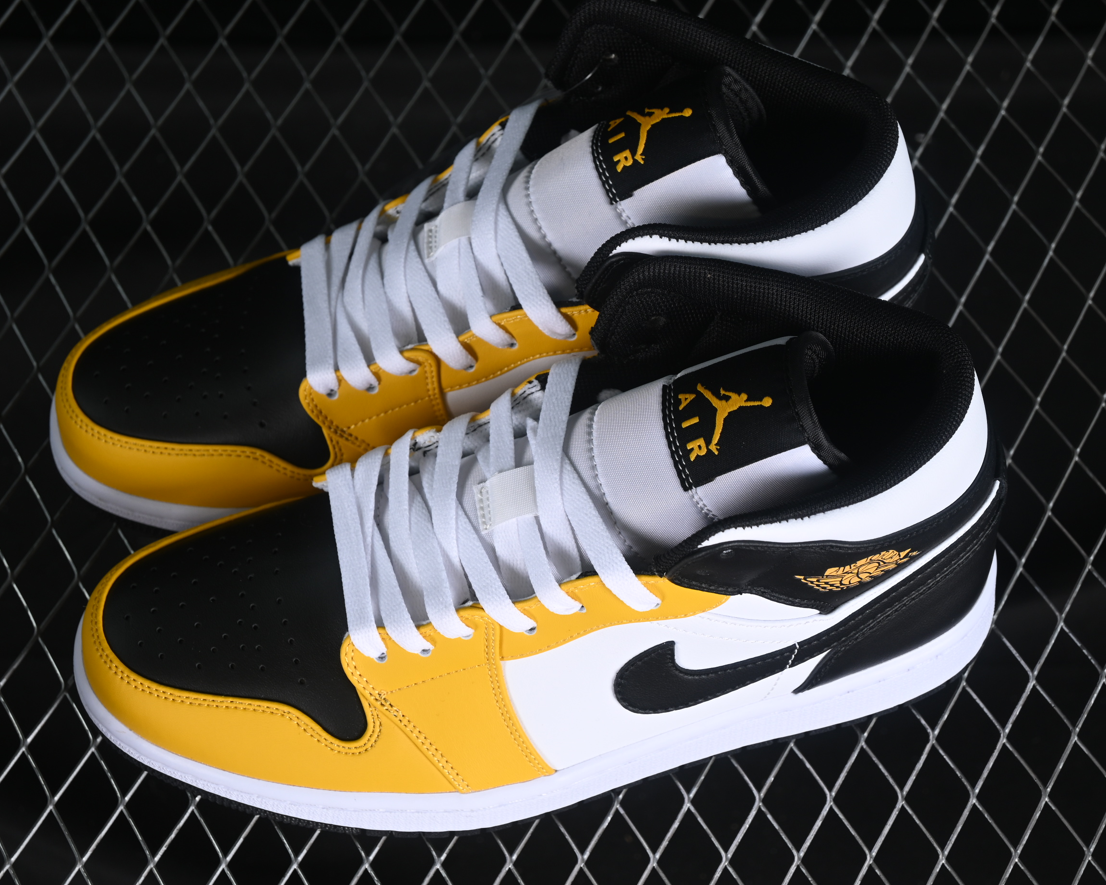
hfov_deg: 22.5
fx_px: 2782
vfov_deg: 18.1
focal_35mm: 85
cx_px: 538
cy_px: 443
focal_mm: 50
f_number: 6.3
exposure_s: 1/60
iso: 160
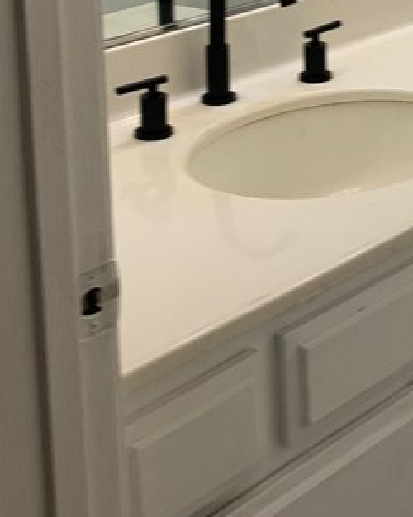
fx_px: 1269
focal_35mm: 83
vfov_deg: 21.4
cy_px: -102
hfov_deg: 17.6
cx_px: 504
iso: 40
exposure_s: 1/120
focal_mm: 4.25
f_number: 1.8
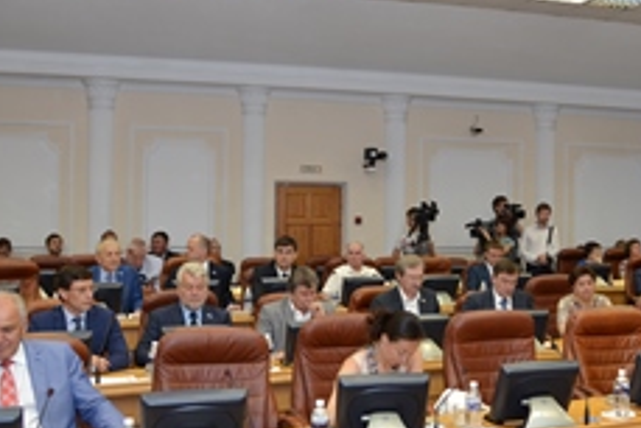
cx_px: 456
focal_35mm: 44
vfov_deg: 30.6
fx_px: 784
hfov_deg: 43.5
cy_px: 215
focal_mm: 24
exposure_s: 1/60
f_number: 4
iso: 250
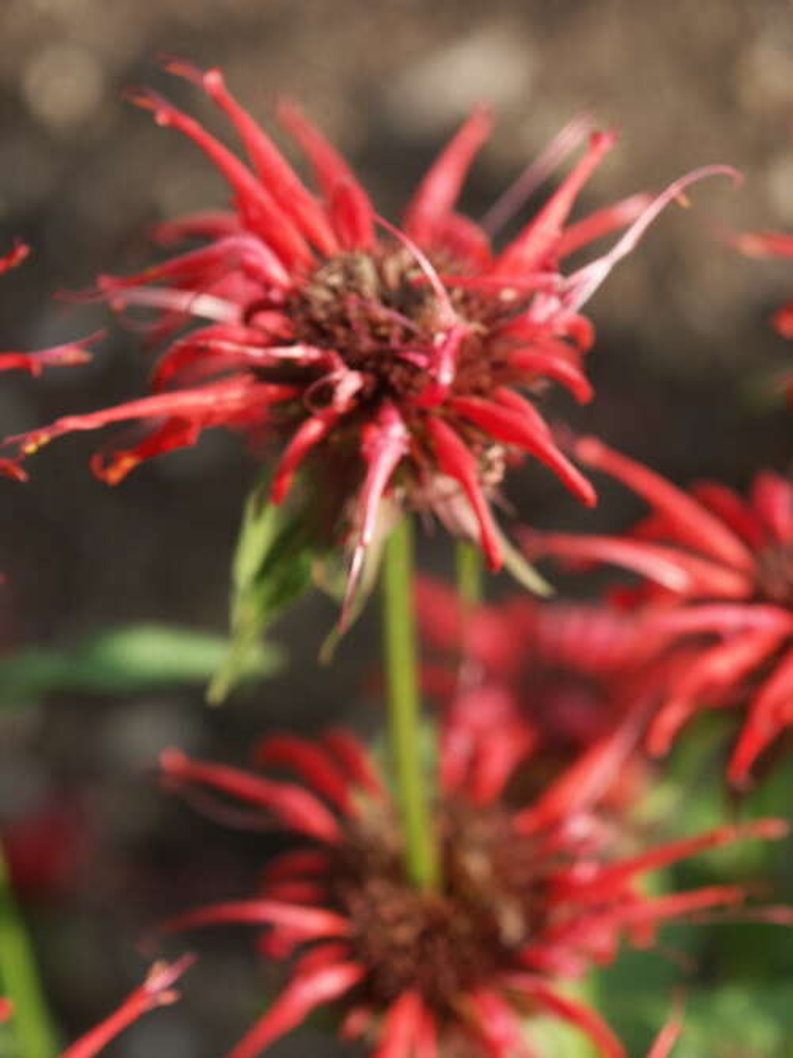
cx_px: 396
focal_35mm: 171
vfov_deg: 11.6
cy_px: 529
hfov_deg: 8.7
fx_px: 5225
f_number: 3.5
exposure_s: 1/750
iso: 100
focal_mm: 43.42
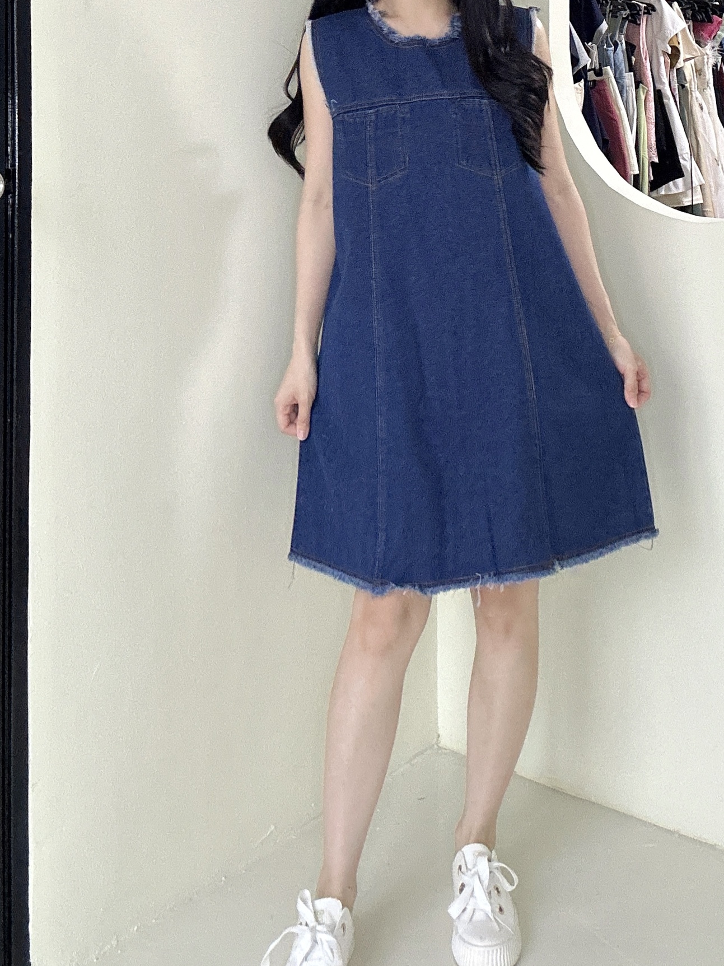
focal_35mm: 32
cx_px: 450
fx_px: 893
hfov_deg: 43.8
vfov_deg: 56.4
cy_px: 388
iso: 250
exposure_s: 1/60
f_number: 1.9
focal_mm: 2.69
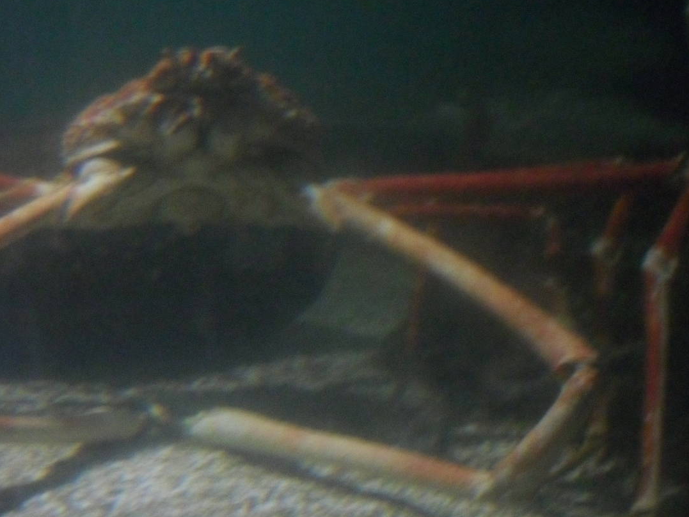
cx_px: 193
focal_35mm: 52
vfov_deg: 28.0
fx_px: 1035
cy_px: 257
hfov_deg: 36.2
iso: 800
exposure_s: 1/15
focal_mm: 6.2
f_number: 2.8
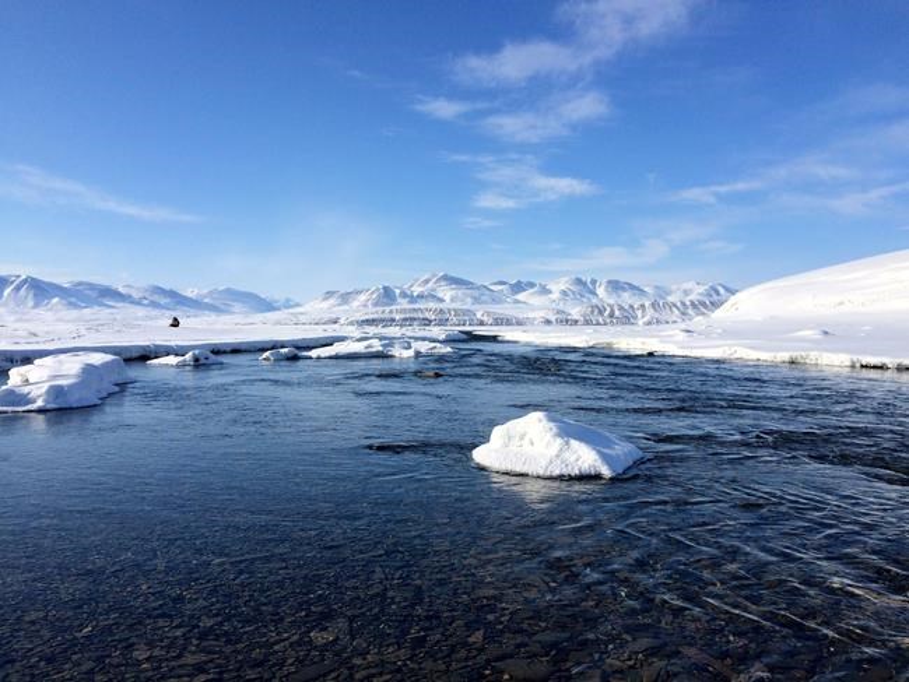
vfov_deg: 48.3
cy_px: 341
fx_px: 762
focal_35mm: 29
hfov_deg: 61.6
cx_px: 454
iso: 32
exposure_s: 1/4566
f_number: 2.2
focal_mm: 4.15
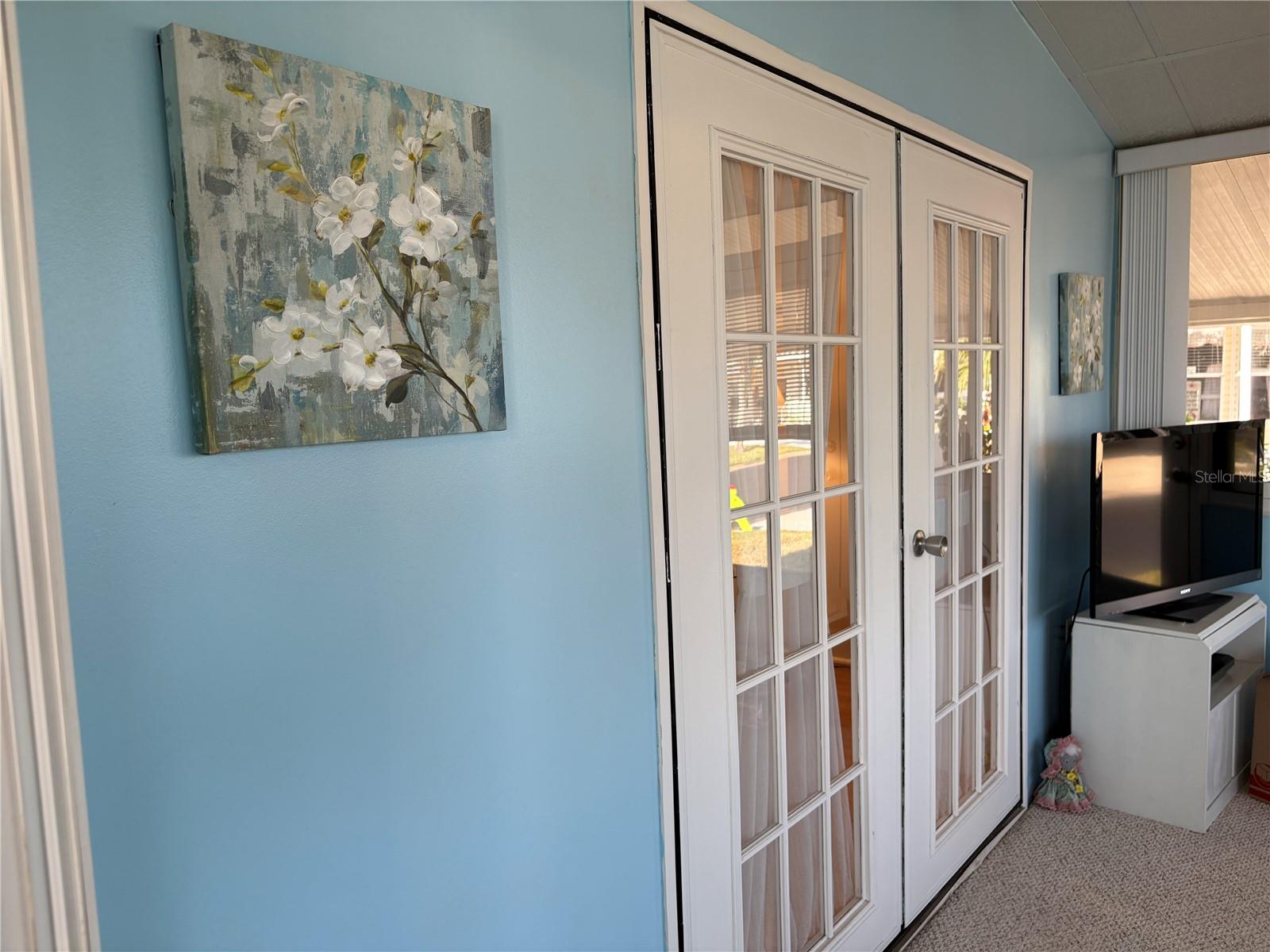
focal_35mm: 26
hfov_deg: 67.3
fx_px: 954
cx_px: 635
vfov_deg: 53.1
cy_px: 476
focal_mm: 5.96
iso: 80
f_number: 1.6
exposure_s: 1/120
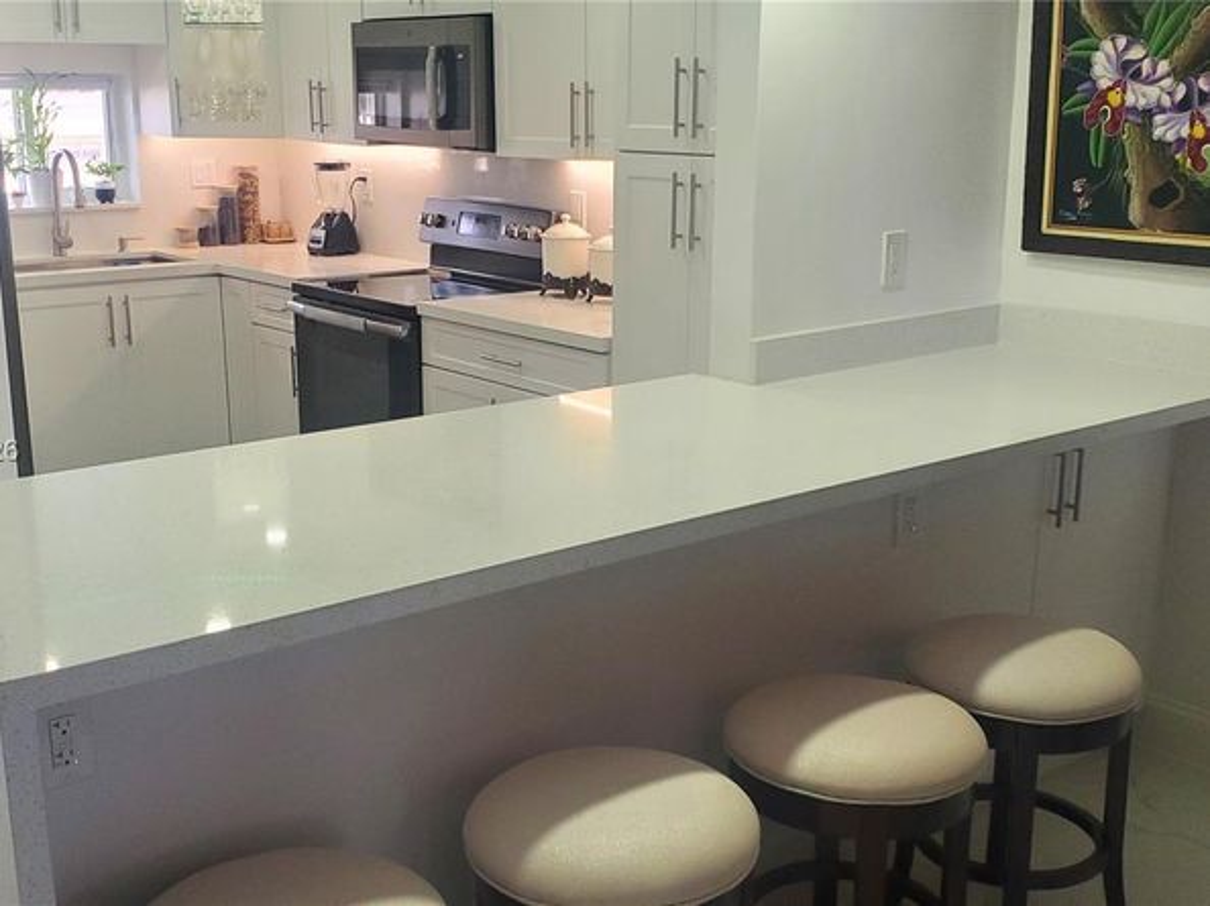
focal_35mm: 26
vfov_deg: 53.0
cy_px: 453
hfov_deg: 67.3
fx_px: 908
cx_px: 605
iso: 200
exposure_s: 1/120
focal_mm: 4.3
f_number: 2.4
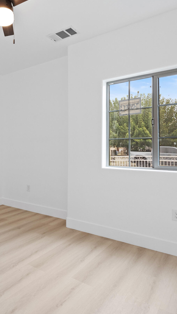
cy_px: 154
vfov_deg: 71.9
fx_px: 217
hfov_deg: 41.6
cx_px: 25
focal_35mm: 26
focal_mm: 16
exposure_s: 1/13
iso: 1600
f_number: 9
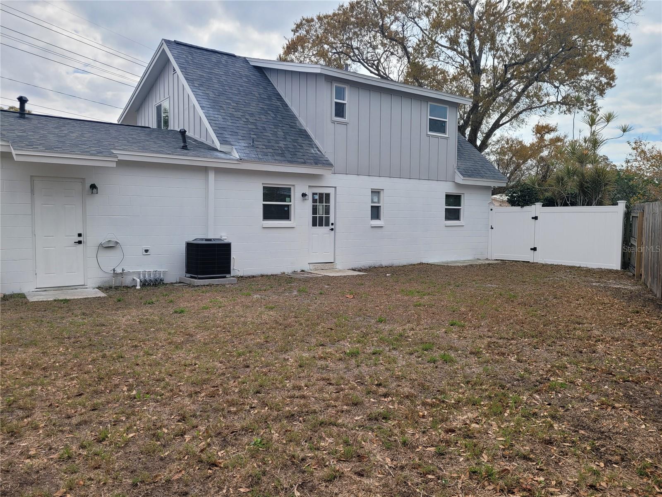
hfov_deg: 67.3
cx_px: 331
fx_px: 497
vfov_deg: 53.1
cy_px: 248
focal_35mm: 26
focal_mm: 5.4
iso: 40
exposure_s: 1/2234
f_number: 1.8
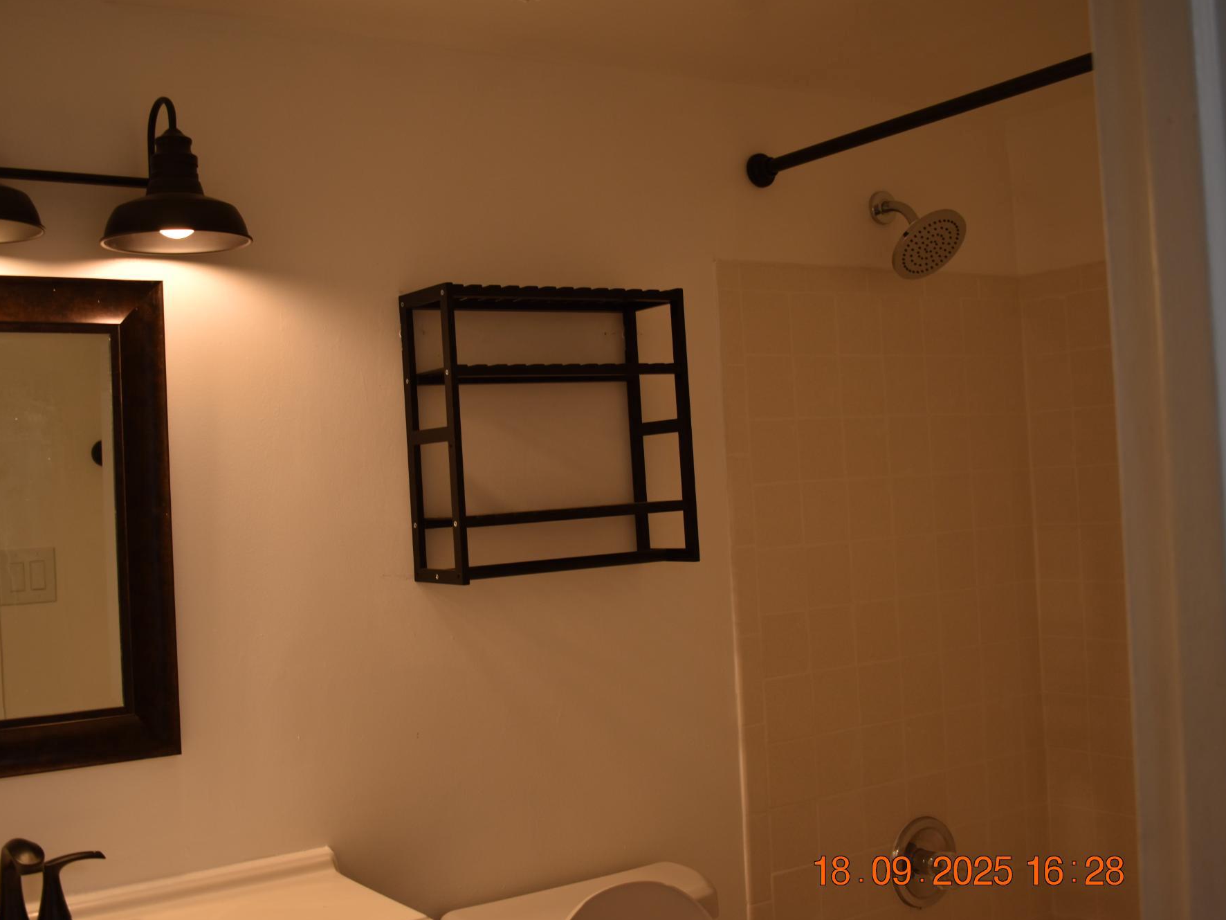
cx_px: 550
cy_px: 470
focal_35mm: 40
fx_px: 1417
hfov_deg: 46.7
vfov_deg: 36.0
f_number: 4
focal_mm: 24
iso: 140
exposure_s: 1/40
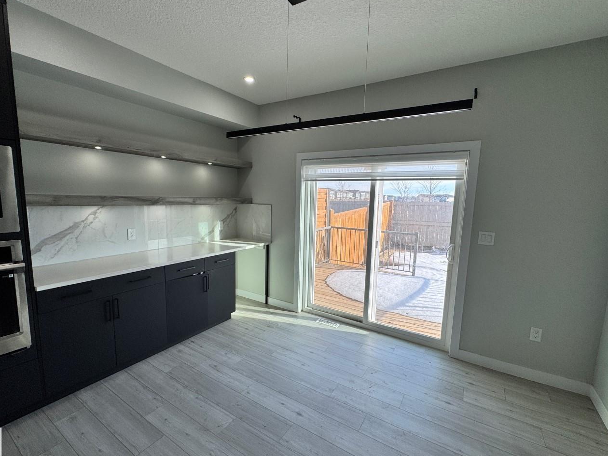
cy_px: 233
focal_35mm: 16
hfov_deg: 94.5
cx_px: 301
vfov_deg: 78.1
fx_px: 281
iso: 40
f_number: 2.2
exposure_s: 1/335
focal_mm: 2.22
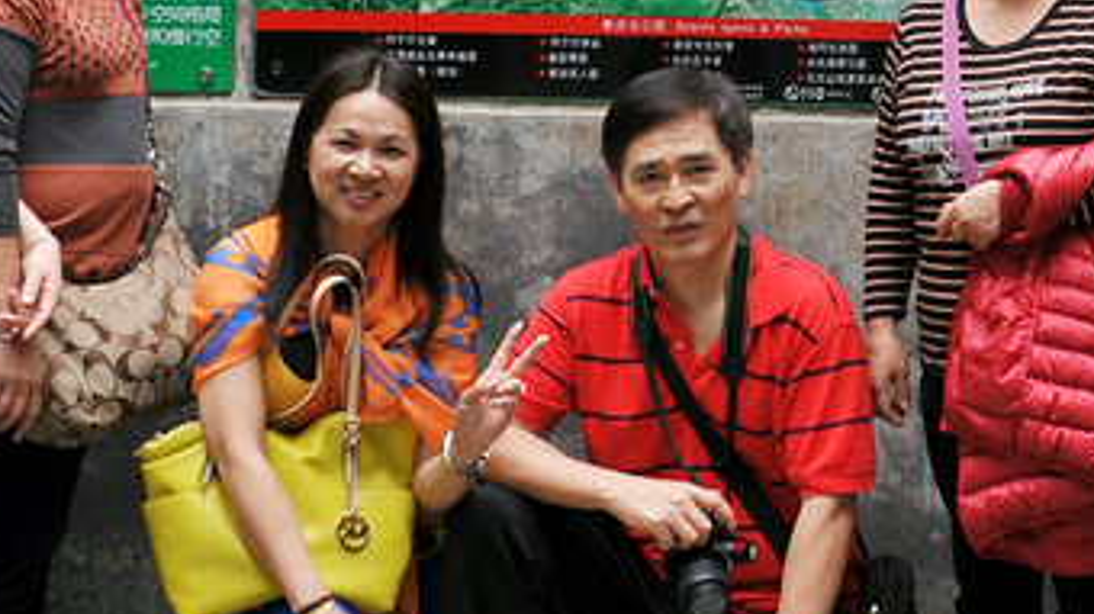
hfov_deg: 20.7
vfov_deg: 11.8
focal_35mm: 101
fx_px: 2929
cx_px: 978
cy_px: -18
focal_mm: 32
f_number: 4.5
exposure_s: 1/160
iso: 200
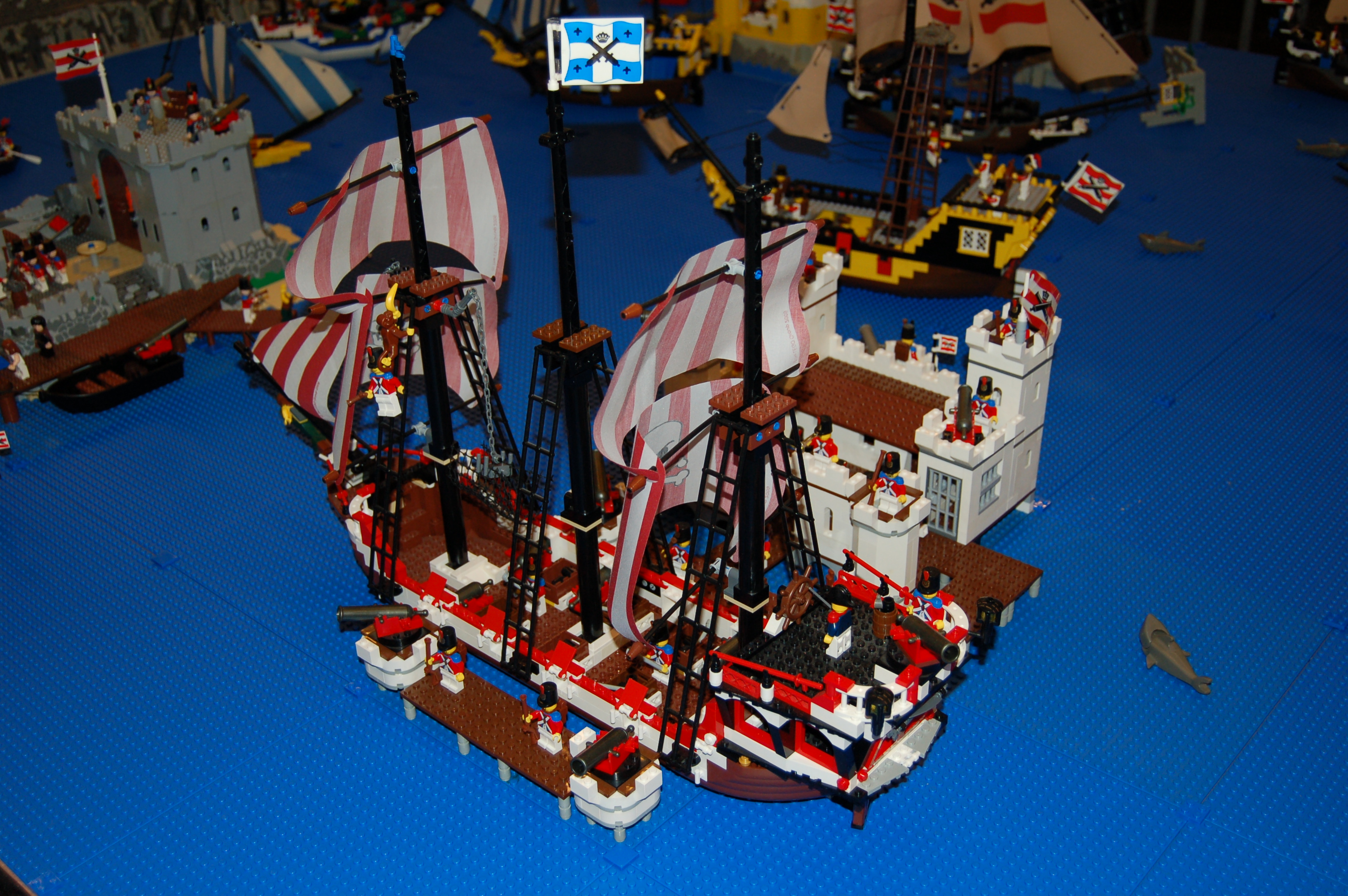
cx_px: 674
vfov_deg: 34.1
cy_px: 448
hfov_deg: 49.6
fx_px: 1459
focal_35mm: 39
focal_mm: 26
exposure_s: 1/60
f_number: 4
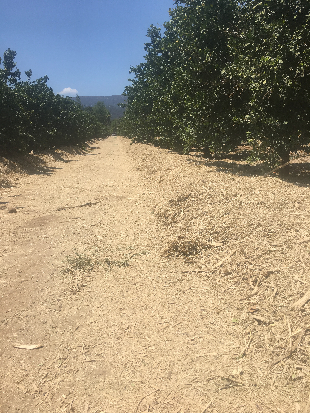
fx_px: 346
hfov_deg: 48.2
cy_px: 206
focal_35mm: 29
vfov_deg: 61.7
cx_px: 155
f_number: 2.2
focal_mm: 4.15
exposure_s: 1/1923
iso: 25
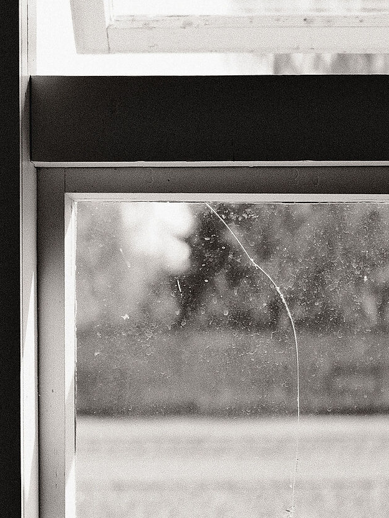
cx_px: 492
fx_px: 2203
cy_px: 461
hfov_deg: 9.9
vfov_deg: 13.3
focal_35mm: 147
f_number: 2
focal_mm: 35
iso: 800
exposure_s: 1/8000
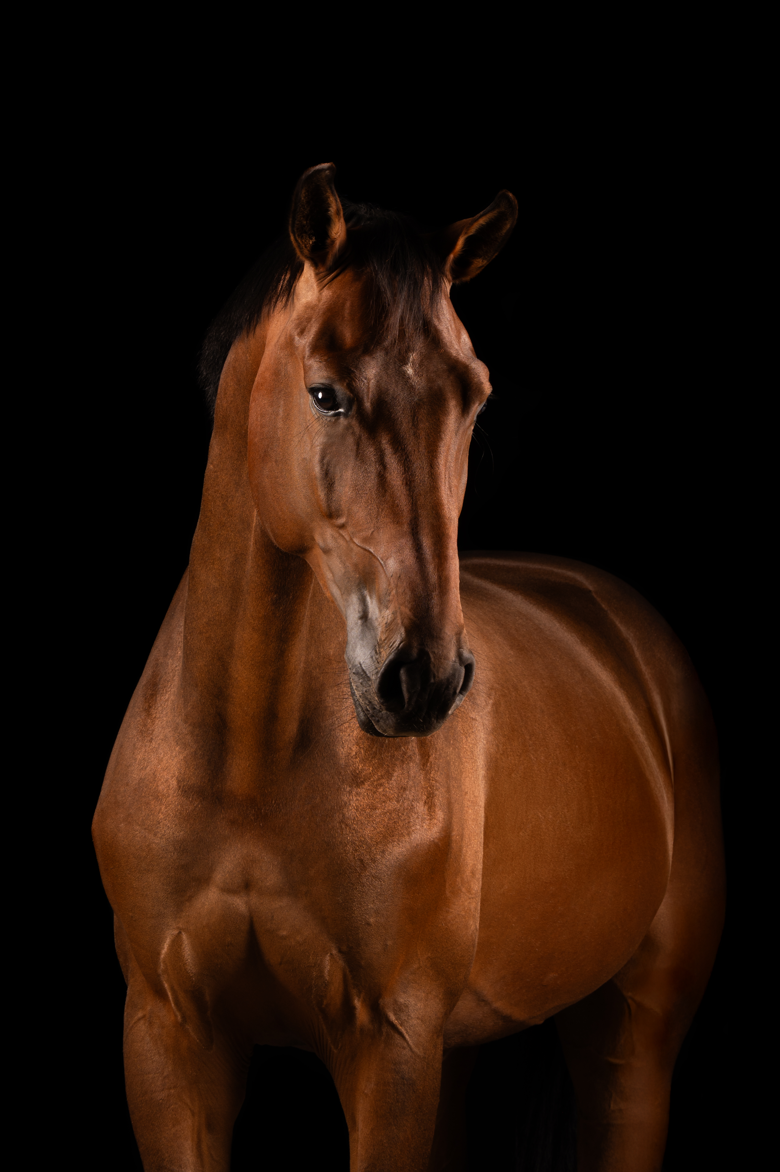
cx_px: 390
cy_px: 586
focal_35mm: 200
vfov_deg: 10.3
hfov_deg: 6.9
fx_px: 6508
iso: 100
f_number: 13
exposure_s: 1/200
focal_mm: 200
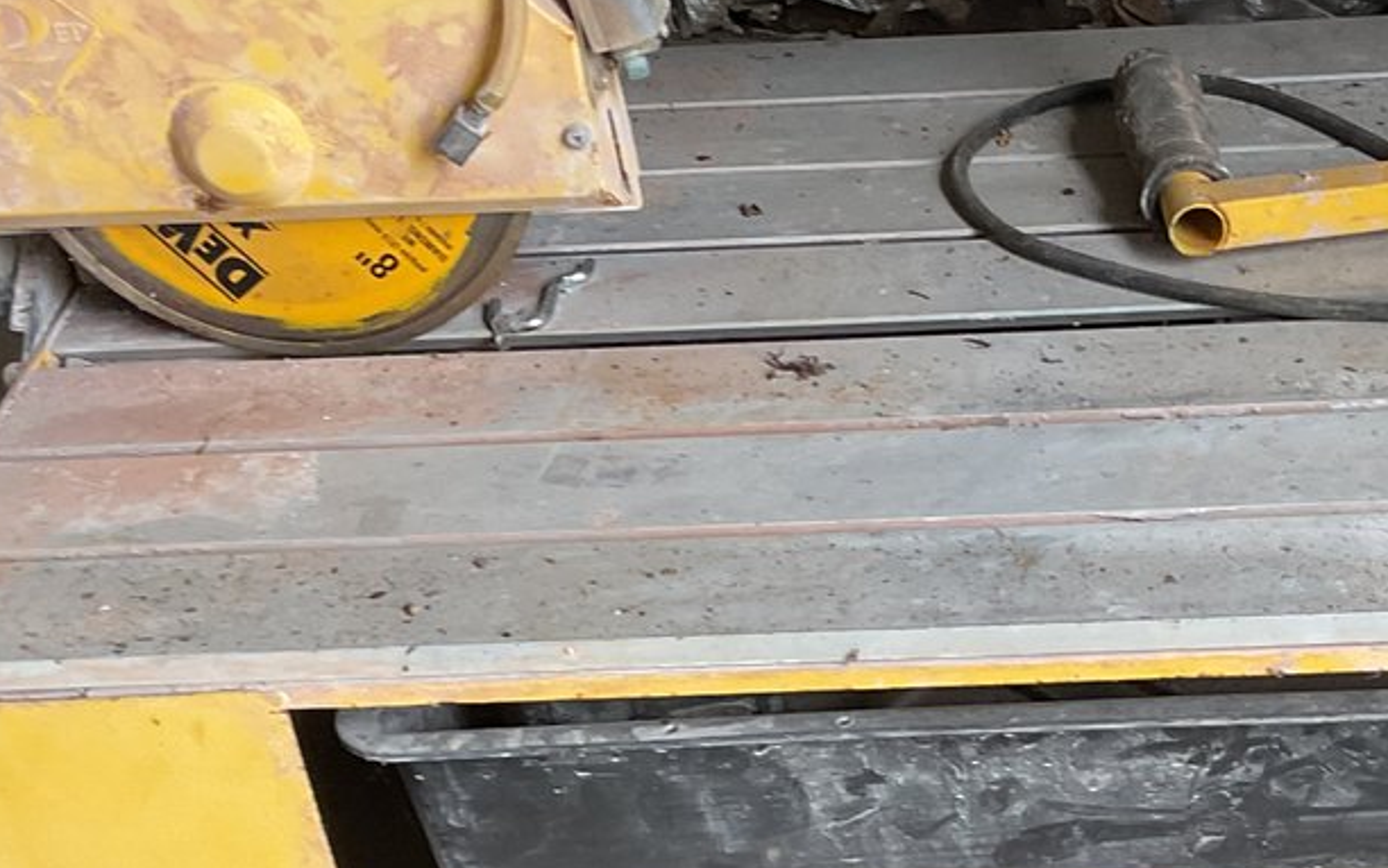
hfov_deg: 26.4
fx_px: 2876
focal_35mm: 76
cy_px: 658
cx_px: 1183
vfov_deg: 17.1
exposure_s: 1/50
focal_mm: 3
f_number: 1.8
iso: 50
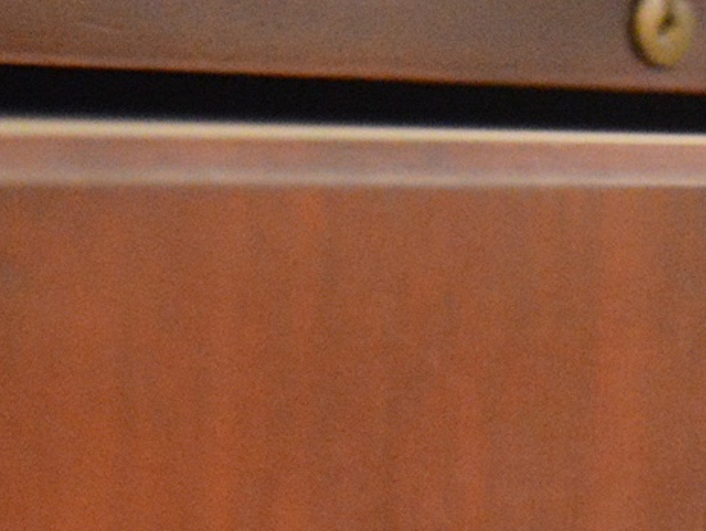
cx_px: 836
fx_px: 4062
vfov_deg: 7.2
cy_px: 1009
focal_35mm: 199
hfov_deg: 9.8
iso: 3200
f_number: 4.5
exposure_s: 1/10
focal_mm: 32
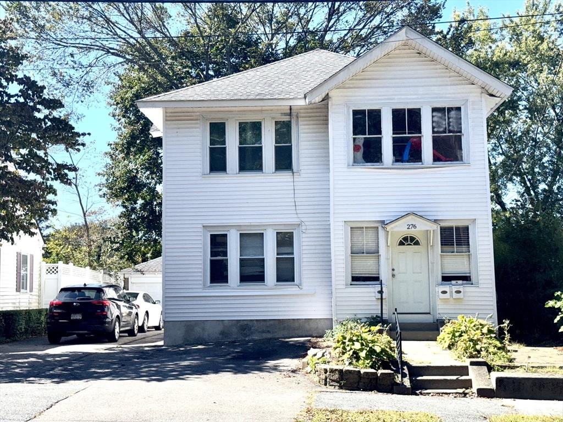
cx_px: 282
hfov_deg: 39.7
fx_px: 781
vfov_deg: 30.3
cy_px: 211
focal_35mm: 48
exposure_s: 1/4049
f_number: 1.78
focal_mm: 6.76
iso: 50
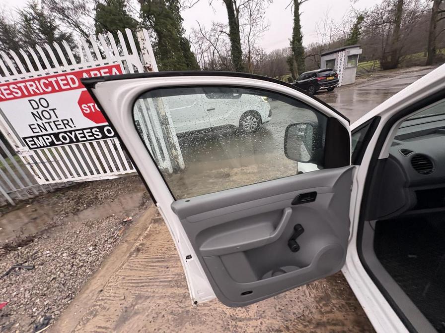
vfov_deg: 85.7
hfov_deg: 102.1
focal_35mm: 14
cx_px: 222
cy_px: 166
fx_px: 180
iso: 250
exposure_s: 1/63
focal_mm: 2.22
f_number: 2.2
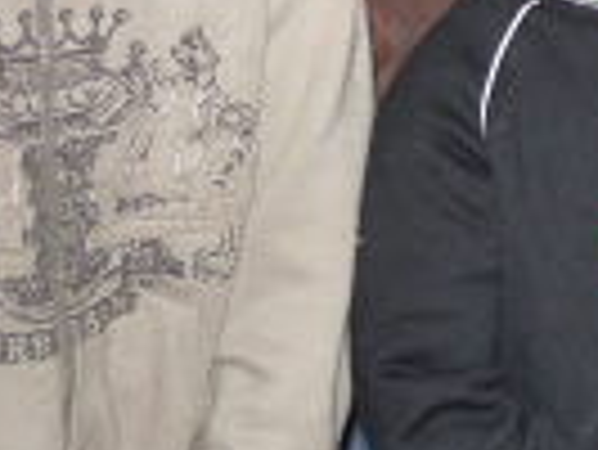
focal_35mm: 130
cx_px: 1241
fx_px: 2248
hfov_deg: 12.9
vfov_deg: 11.3
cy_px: 9
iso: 160
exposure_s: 1/30
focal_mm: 4.8
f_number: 2.8
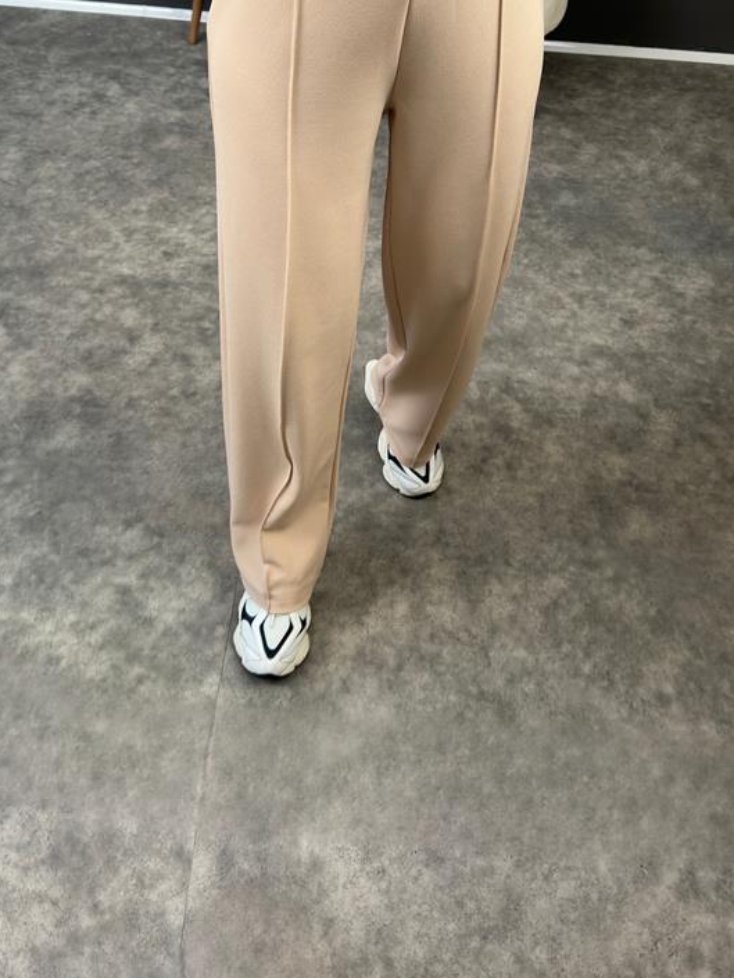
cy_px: 363
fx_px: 1017
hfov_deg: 39.6
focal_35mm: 36
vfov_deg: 50.8
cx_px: 416
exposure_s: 1/60
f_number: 1.78
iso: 250
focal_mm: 6.86
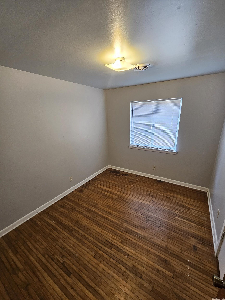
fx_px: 113
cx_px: 112
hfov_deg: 89.9
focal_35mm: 13
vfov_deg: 106.2
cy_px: 150
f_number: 2.2
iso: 200
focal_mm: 2.2
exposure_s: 1/60
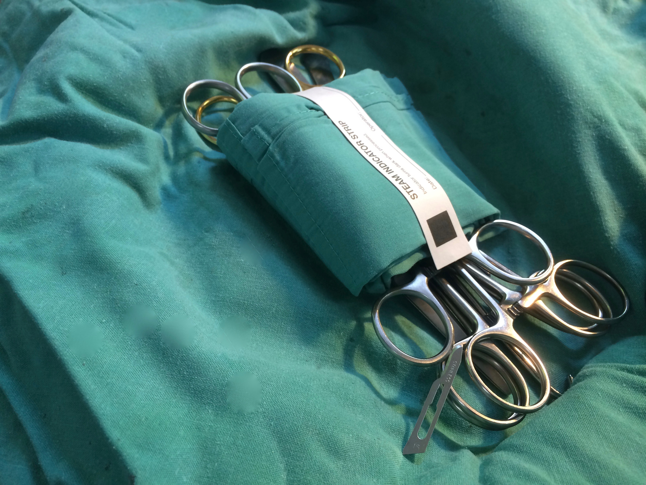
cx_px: 323
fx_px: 541
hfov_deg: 61.7
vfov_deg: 48.2
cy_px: 242
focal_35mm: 29
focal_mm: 4.15
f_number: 2.2
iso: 64
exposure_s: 1/30
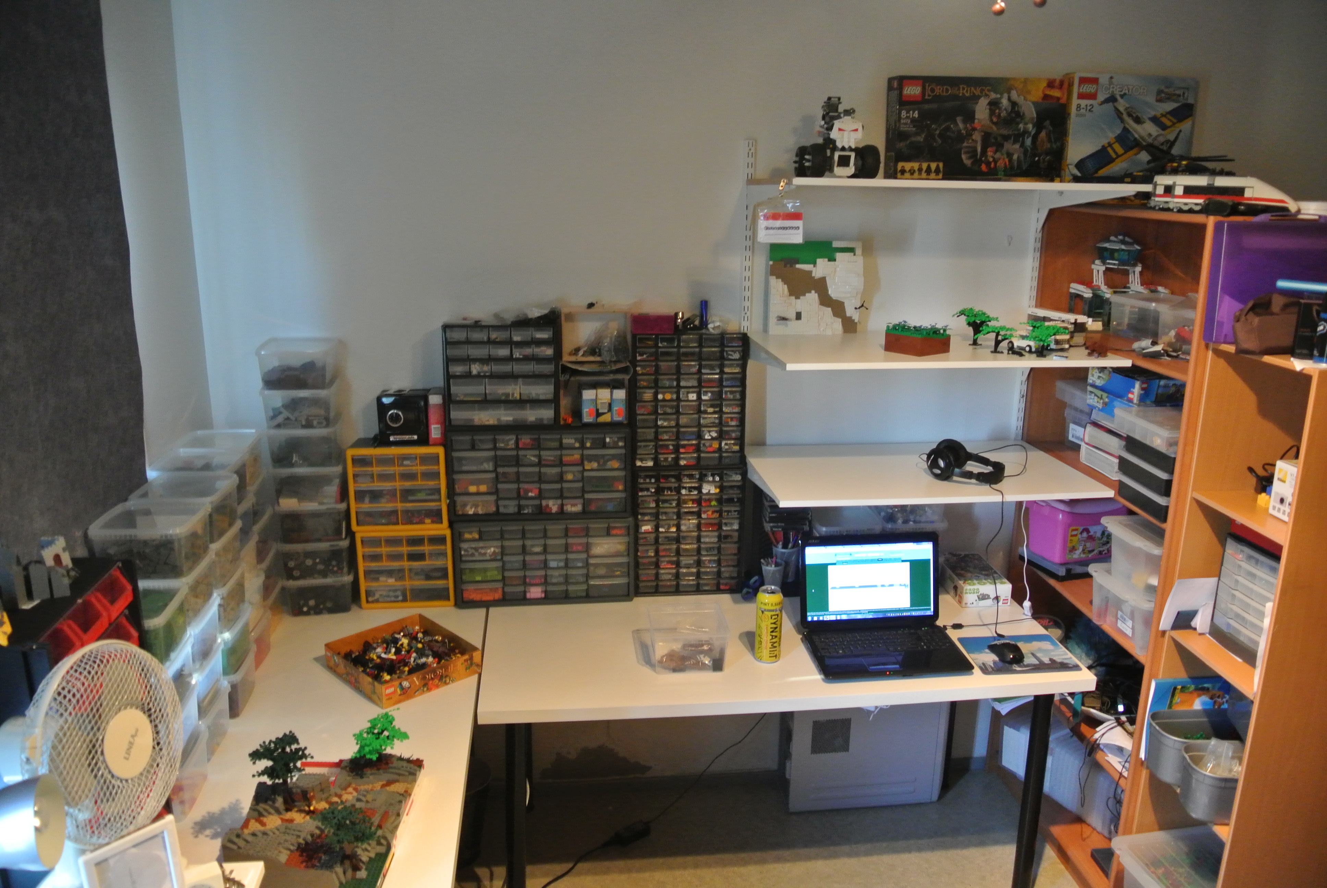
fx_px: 996
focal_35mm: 27
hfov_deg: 67.3
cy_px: 444
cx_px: 664
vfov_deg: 48.0
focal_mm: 10
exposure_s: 1/10
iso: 800
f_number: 3.5
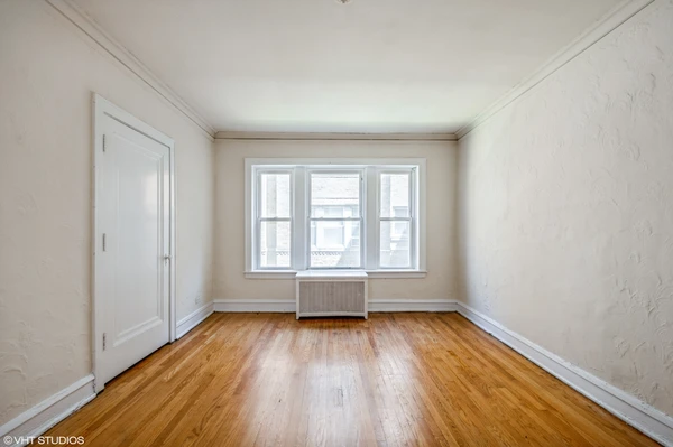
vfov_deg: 77.2
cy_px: 224
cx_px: 336
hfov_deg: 100.4
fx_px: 280
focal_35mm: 15
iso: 100
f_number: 11
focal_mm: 10
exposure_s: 1/4
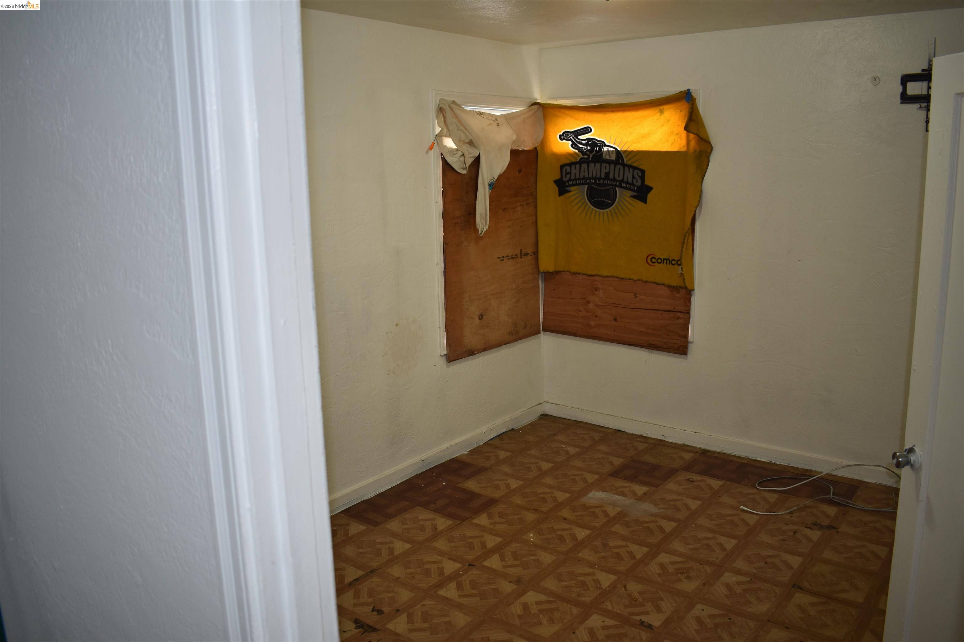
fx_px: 723
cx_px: 482
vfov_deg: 47.9
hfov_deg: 67.4
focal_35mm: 27
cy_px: 321
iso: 280
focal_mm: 18
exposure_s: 1/60
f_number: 3.5
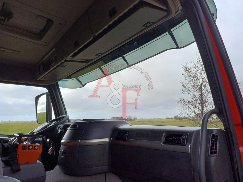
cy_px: 91
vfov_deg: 54.9
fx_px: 175
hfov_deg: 69.4
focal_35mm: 25
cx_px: 122
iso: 50
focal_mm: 4.65
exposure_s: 1/407
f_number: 1.8
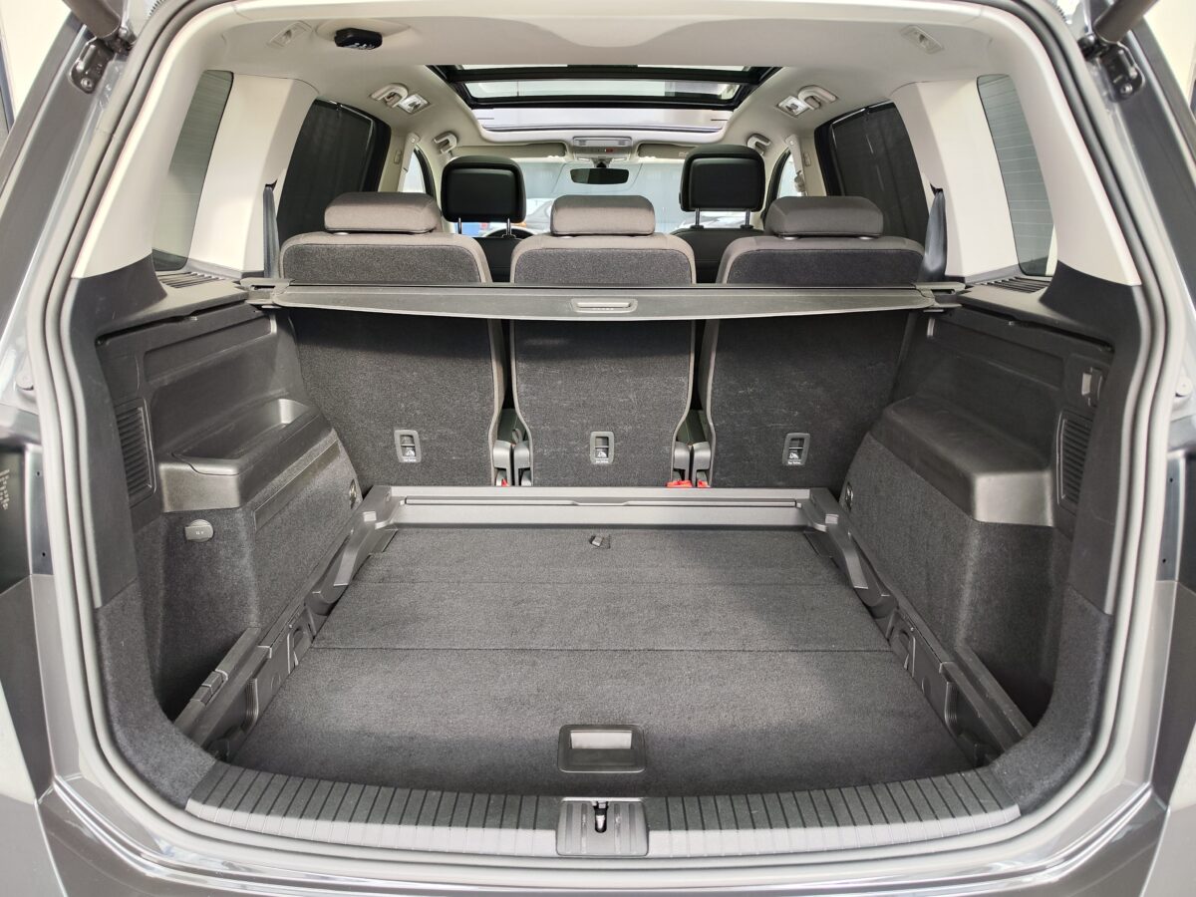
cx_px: 598
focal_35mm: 23
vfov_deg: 58.9
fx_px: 795
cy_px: 448
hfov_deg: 73.9
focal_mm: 7.01
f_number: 1.69
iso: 167
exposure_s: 1/100
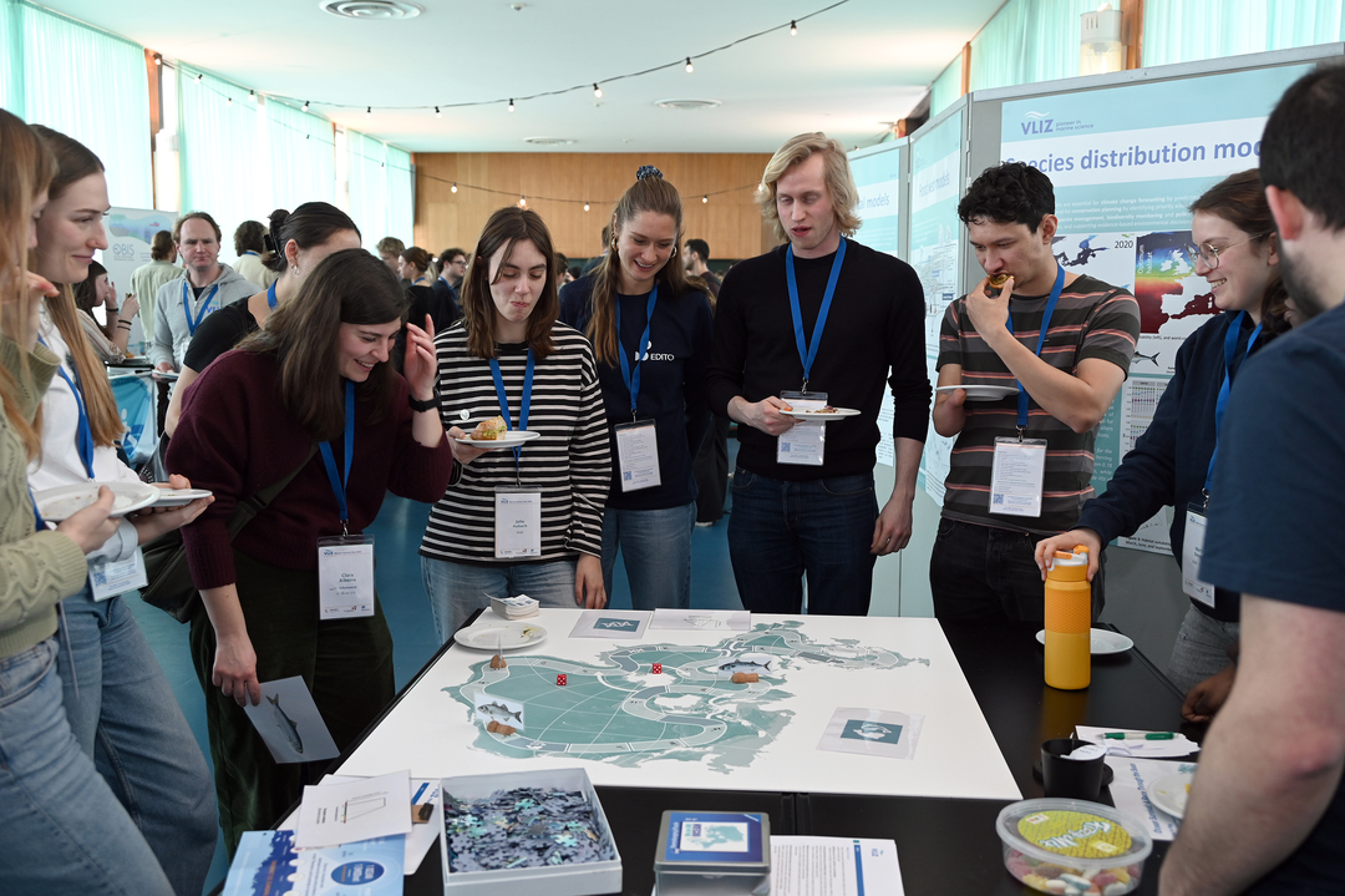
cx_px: 672
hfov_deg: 56.5
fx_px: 1251
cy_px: 448
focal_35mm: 34
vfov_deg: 39.4
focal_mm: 33.5
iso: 800
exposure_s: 1/125
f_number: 4.8
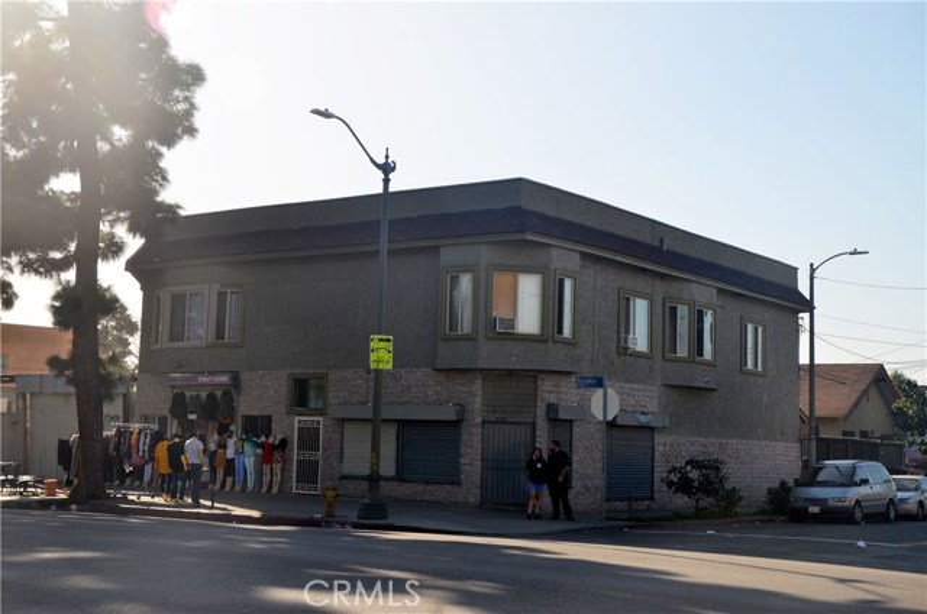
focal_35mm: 51
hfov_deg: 39.0
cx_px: 464
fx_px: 1311
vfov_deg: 26.4
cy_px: 307
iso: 100
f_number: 9
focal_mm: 34
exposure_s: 1/250
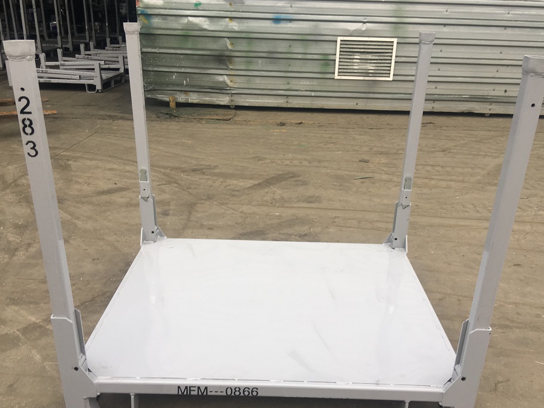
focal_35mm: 33
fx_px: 519
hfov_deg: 55.3
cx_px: 279
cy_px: 219
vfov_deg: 42.9
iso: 25
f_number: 2.2
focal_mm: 4.15
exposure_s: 1/50
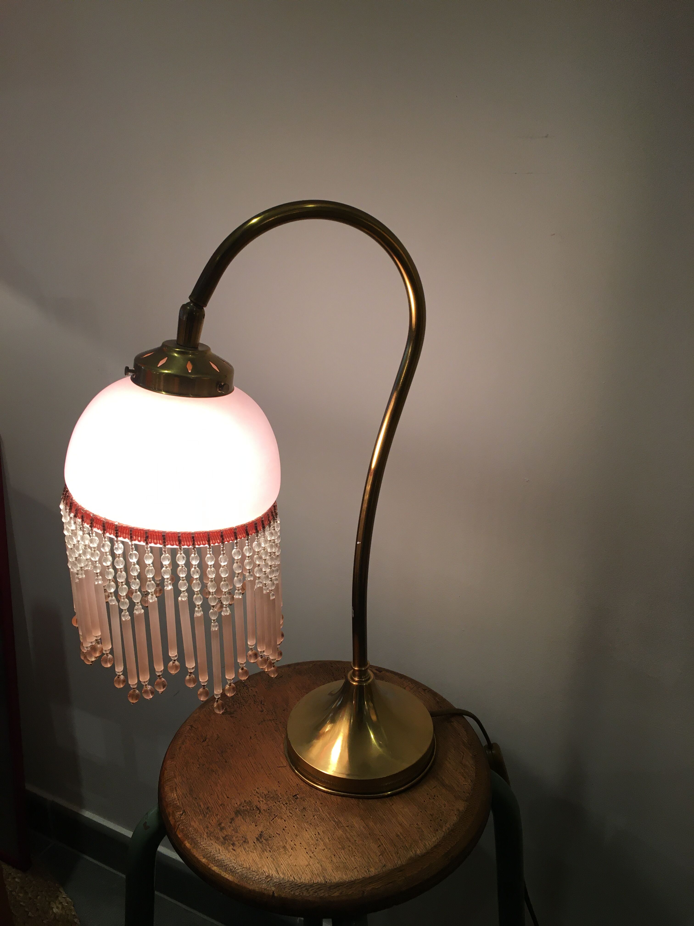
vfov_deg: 61.7
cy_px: 463
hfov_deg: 48.2
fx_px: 775
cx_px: 347
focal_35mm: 29
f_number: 2.2
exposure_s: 1/33
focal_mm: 4.15
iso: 25
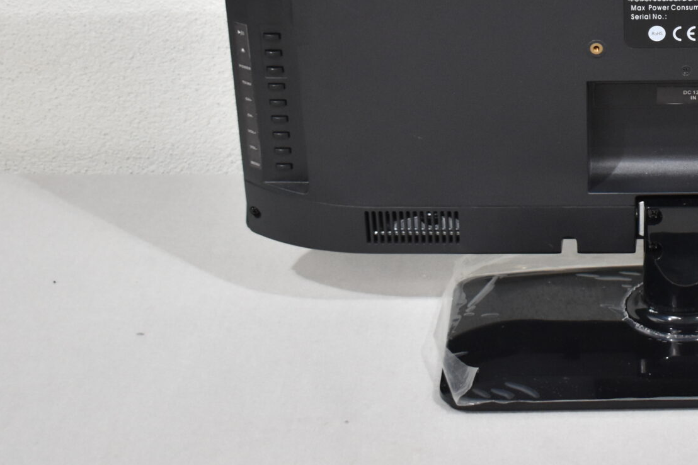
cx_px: 693
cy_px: 53
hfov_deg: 19.1
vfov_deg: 13.1
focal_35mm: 104
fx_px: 2017
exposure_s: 1/125
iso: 900
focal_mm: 30
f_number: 4.2
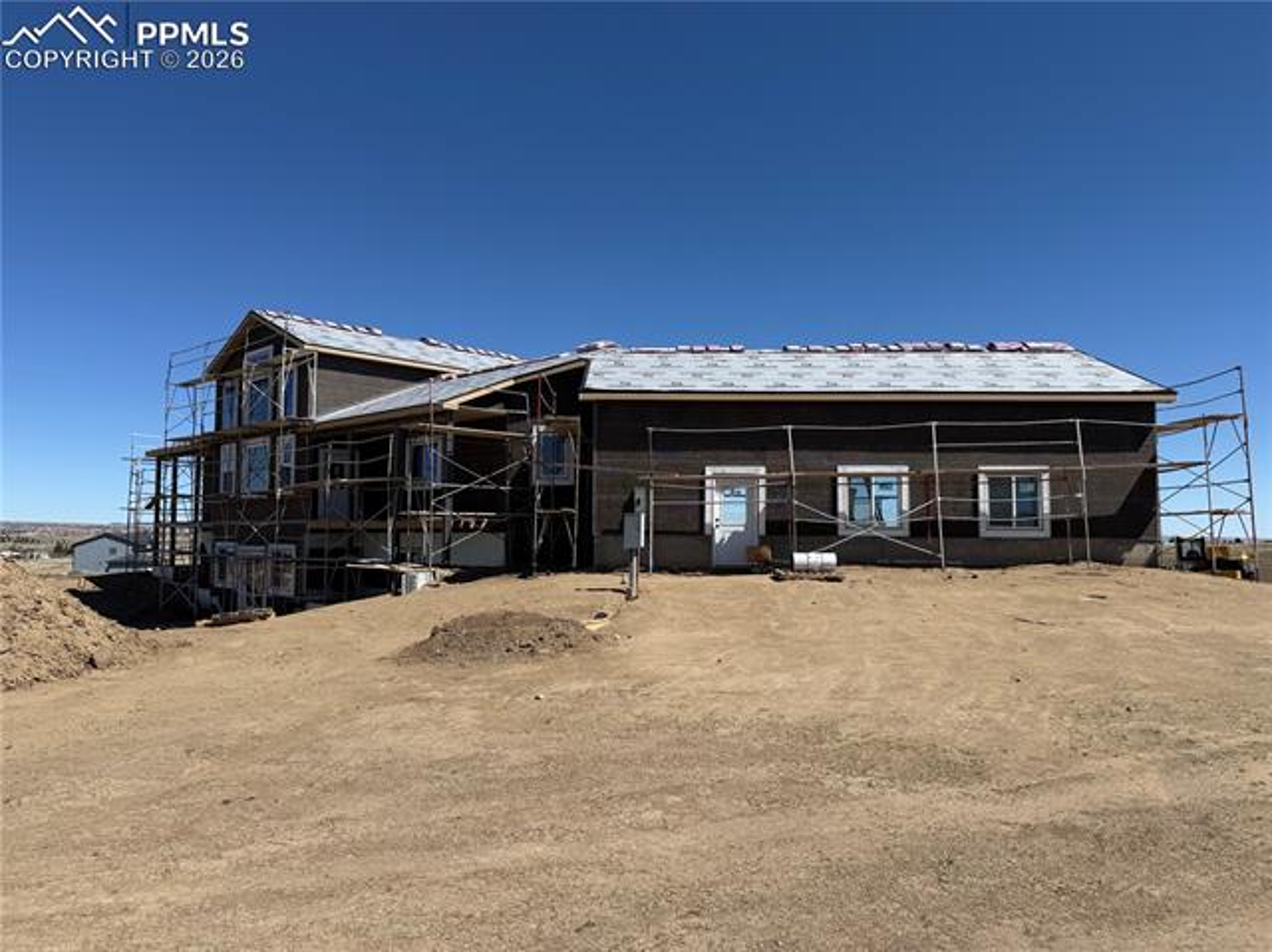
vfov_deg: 56.8
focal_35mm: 24
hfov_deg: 71.6
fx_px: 881
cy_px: 476
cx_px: 636
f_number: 1.78
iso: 80
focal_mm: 6.76
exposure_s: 1/5714
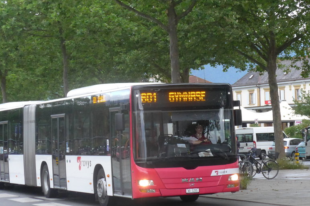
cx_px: 151
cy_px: 81
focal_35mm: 120
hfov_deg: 17.1
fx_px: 1033
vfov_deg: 11.4
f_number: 4.2
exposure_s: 1/320
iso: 640
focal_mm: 15
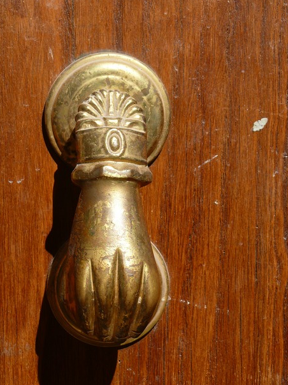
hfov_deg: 17.0
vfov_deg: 22.5
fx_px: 965
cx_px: 121
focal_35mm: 87
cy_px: 211
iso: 100
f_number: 5.6
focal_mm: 14.7
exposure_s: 1/200
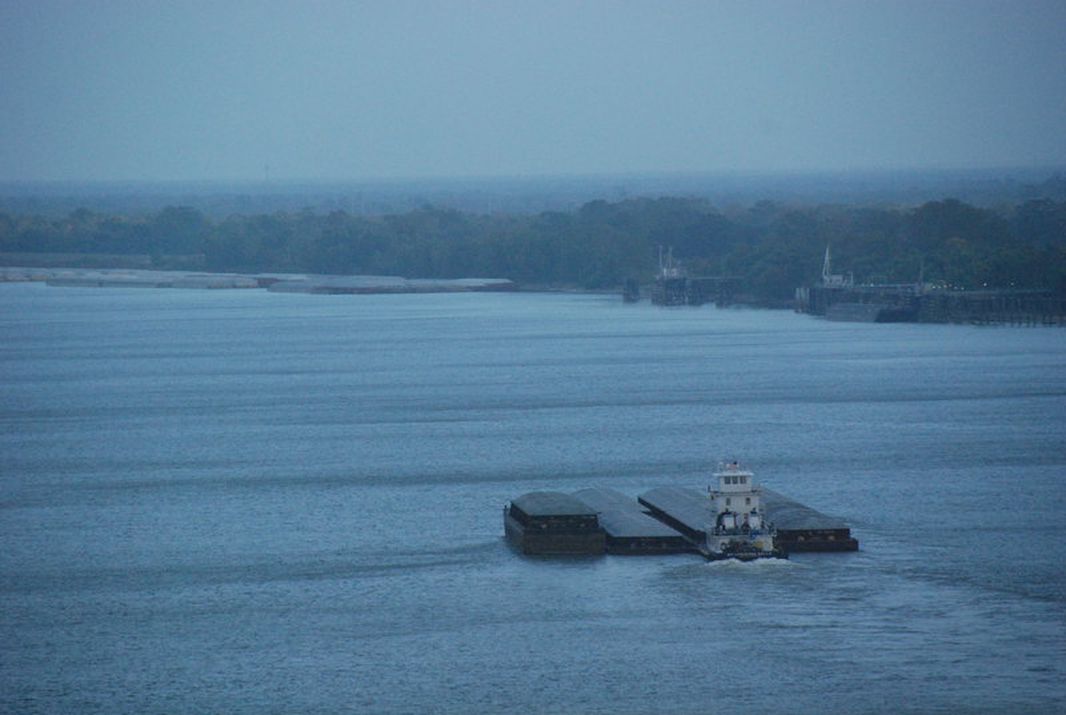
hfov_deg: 6.9
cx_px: 533
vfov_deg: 4.6
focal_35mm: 300
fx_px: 8896
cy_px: 358
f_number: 5.6
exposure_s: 1/2000
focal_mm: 200
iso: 1600
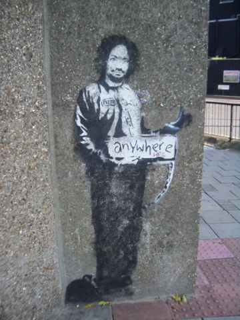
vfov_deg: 52.6
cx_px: 120
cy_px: 160
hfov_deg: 40.7
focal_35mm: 35
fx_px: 324
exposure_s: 1/160
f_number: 2.6
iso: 80
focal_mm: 5.8
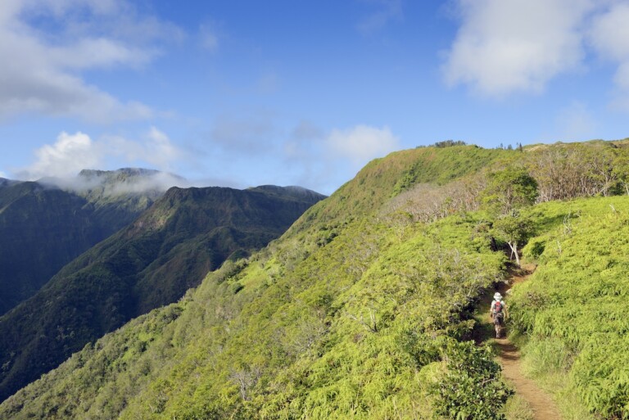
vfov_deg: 36.9
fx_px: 629
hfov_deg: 53.1
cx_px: 314
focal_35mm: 36
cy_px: 210
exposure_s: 1/320
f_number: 8
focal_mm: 36
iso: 200
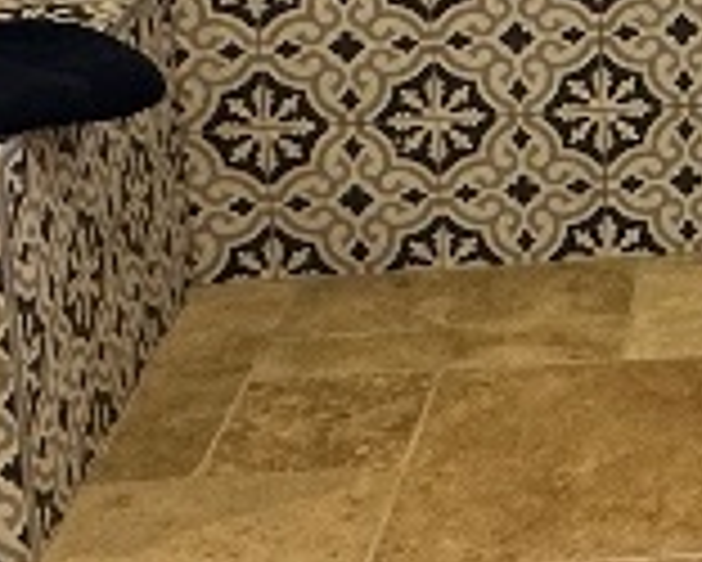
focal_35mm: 105
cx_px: 1174
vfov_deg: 13.8
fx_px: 2183
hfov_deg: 16.1
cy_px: -288
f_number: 2.2
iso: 100
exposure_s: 1/99
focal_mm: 2.22
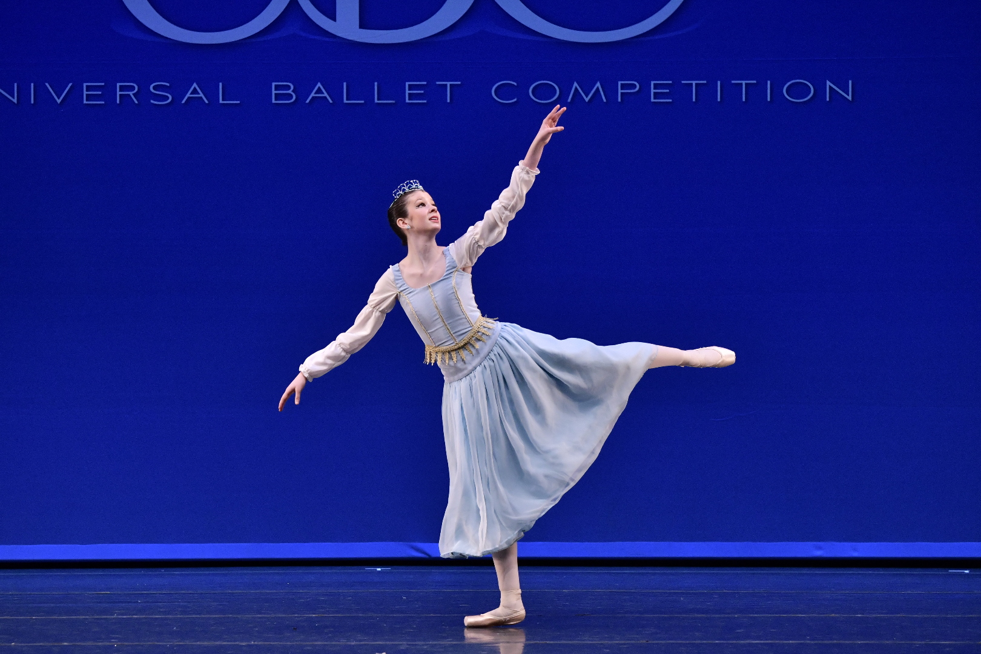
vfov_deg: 6.1
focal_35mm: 225
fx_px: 6131
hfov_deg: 9.1
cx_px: 490
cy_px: 327
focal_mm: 150
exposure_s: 1/1000
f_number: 3.2
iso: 1600
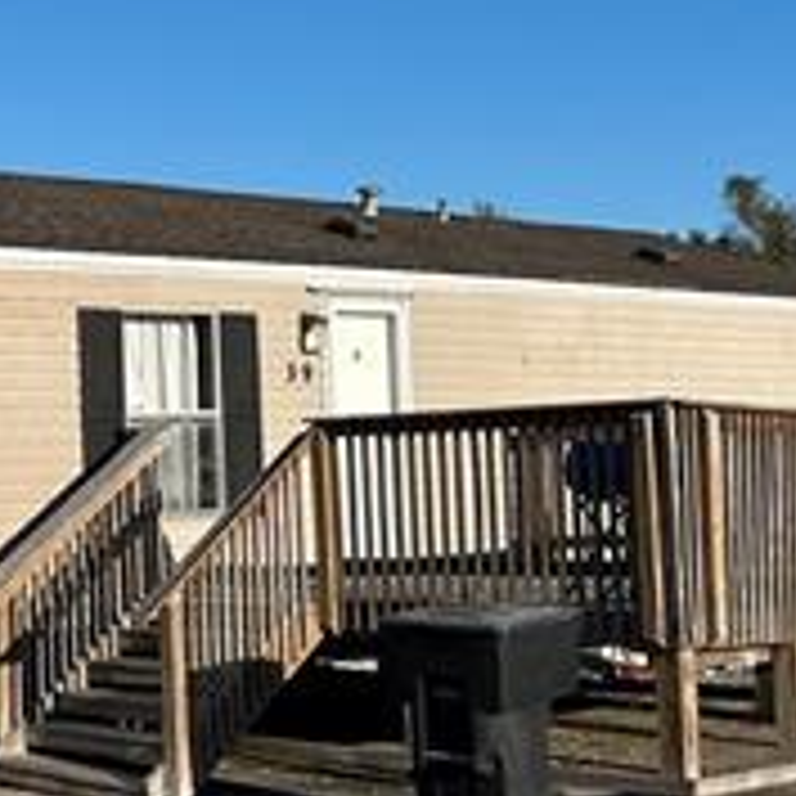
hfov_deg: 19.8
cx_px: -126
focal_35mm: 83
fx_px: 2159
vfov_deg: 20.8
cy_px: 301
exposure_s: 1/6993
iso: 50
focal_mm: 5.7
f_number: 1.5
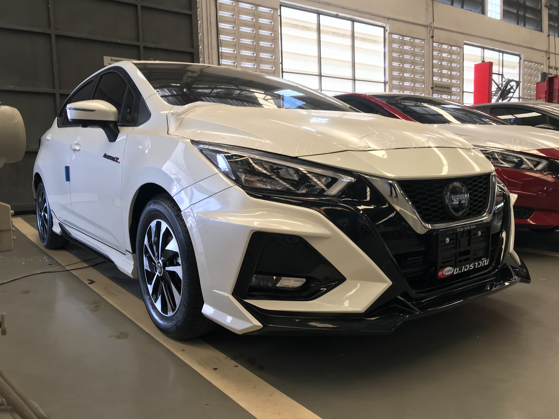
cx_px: 280
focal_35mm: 28
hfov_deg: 63.4
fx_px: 452
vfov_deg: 49.7
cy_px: 210
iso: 25
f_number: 1.8
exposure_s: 1/50
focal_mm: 3.99
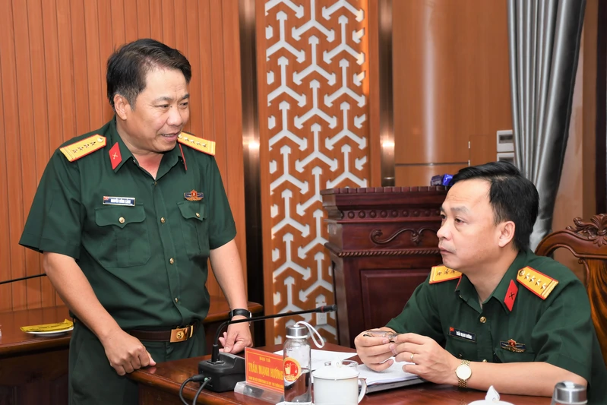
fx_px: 877
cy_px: 202
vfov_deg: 26.0
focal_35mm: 52
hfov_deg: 38.2
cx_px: 304
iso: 200
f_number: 4.2
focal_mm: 35
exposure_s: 1/250
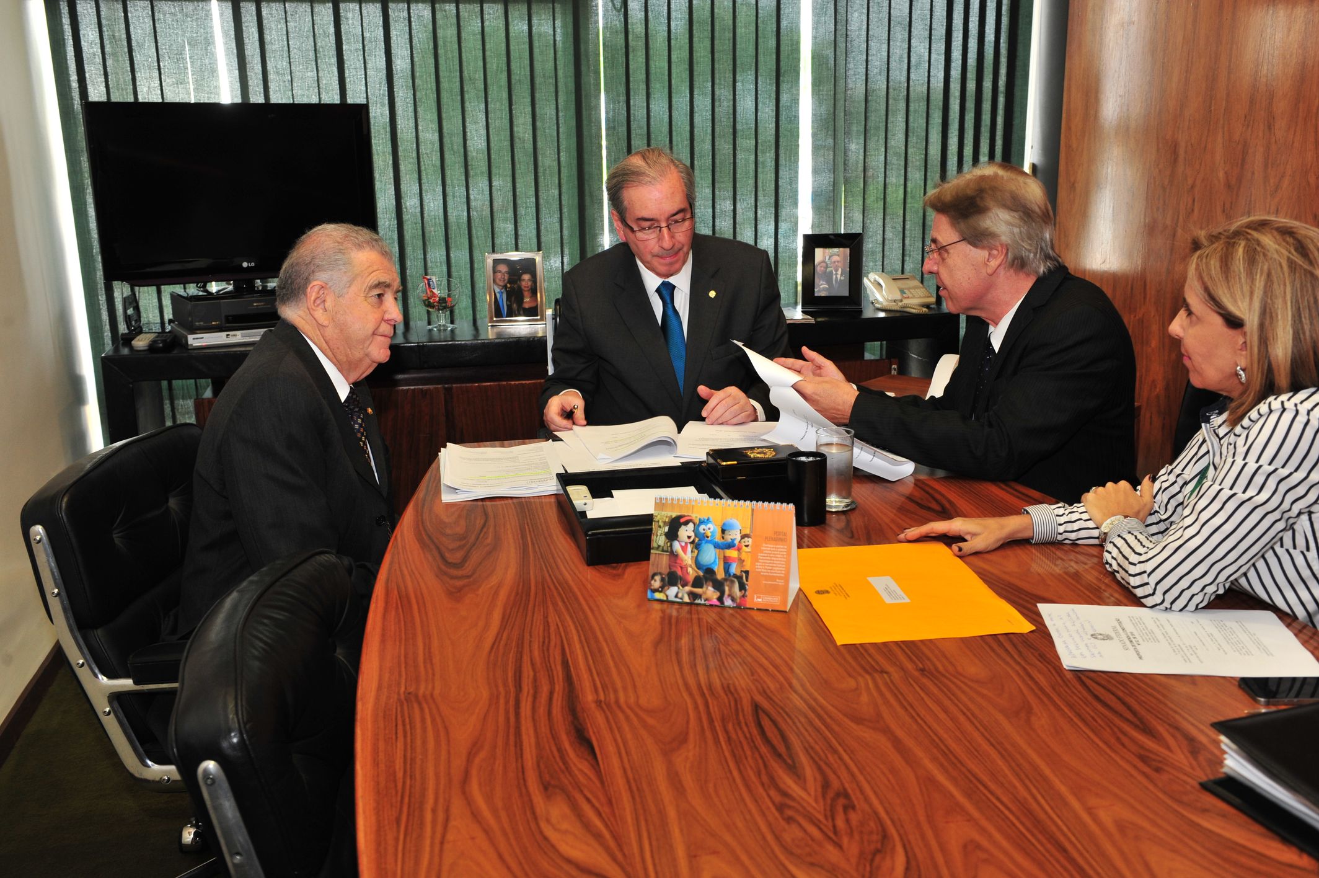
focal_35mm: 35
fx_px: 1282
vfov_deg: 37.8
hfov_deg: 54.5
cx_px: 660
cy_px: 439
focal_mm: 35
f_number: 5.6
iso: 800
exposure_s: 1/60
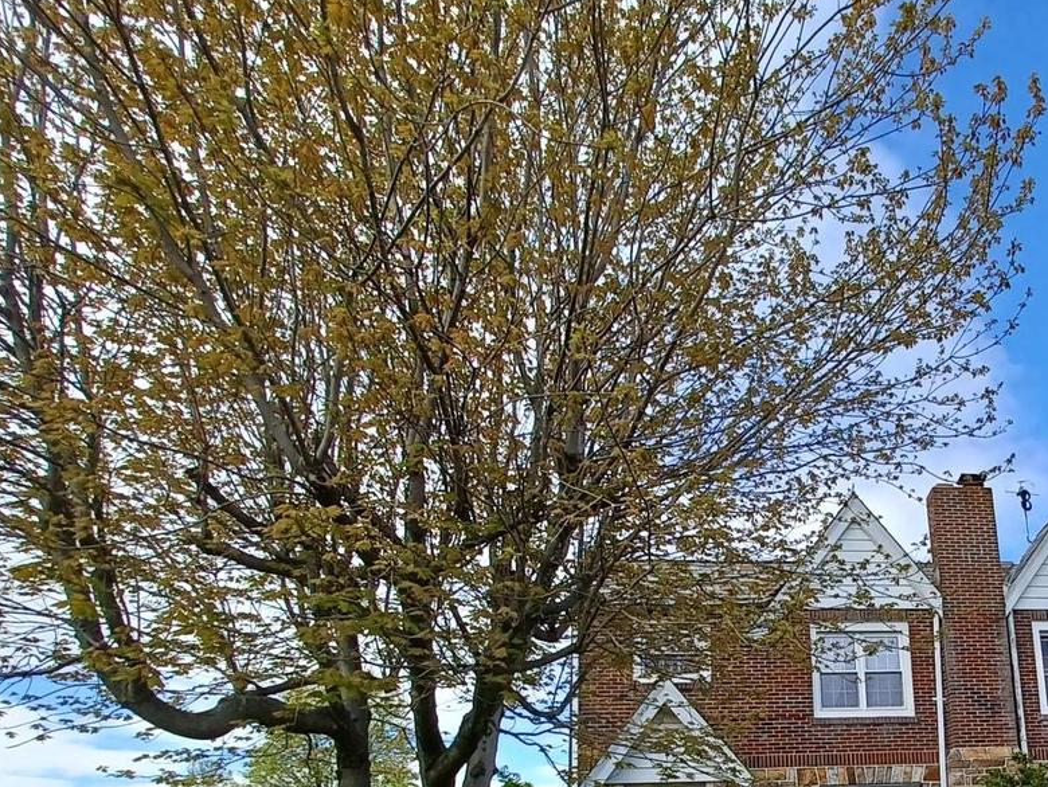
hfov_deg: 61.0
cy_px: 633
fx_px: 727
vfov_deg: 53.0
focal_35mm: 24
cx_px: 934
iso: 40
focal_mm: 1.42
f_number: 2.2
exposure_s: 1/757
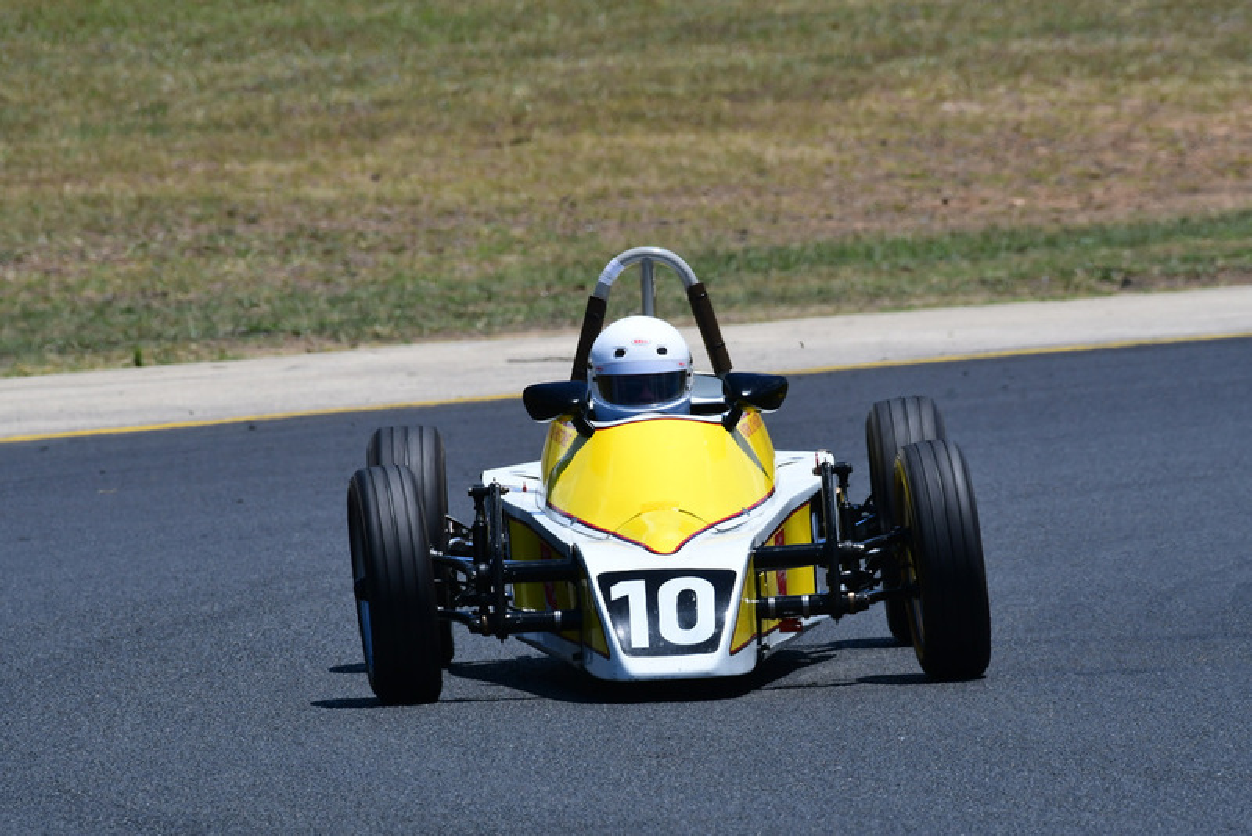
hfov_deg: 3.3
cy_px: 418
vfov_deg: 2.2
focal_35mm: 630
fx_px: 21917
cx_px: 626
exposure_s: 1/640
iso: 320
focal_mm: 420
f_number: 11
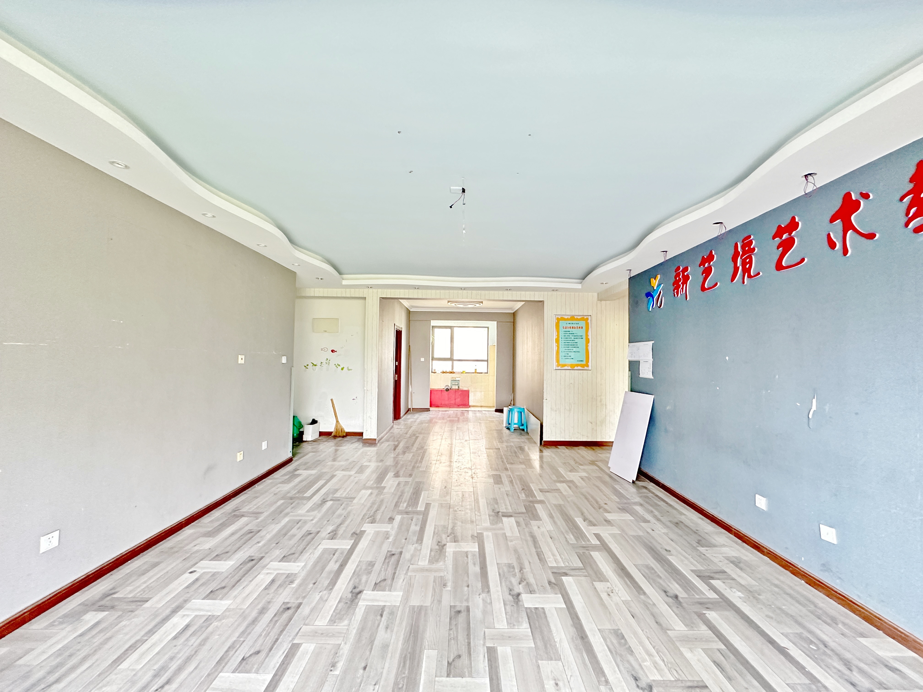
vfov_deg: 85.7
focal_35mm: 14
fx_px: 373
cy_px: 346
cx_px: 462
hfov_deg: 102.1
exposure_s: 1/60
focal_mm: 2.22
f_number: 2.2
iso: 400
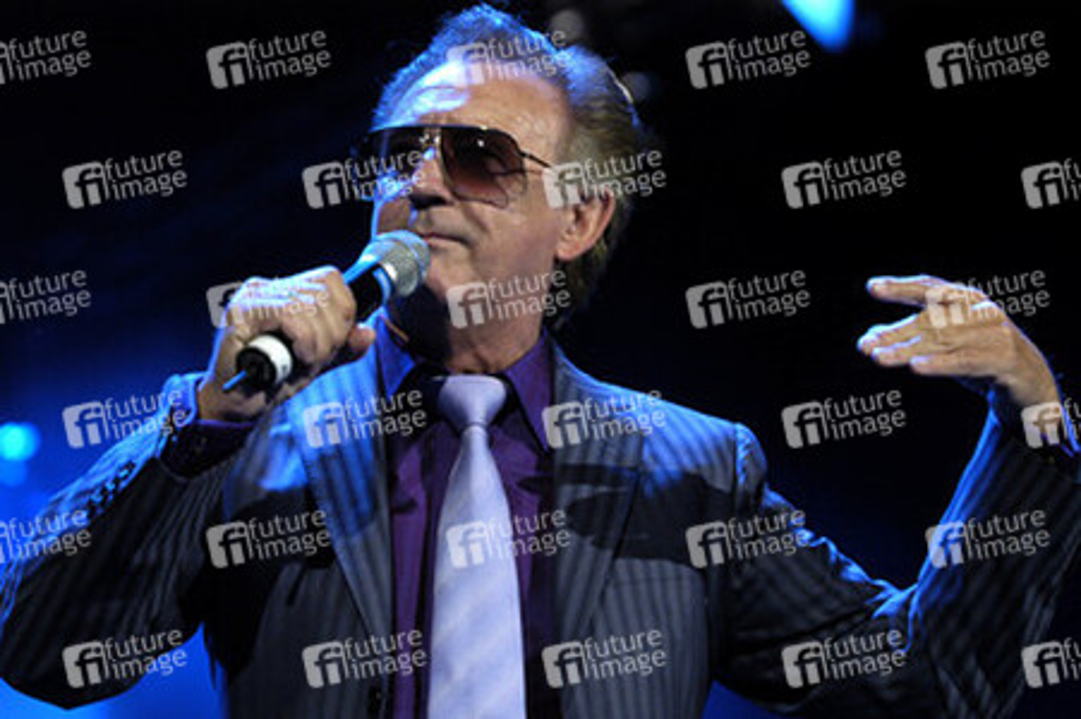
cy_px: 360
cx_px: 540
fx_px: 3601
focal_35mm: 120
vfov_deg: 11.4
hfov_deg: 17.1
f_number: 2.8
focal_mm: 80
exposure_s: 1/125
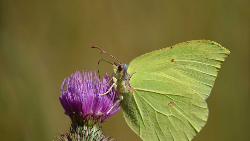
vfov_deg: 4.1
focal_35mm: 299
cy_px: 76
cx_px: 125
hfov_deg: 7.2
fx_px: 1982
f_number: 8
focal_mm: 190
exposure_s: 1/320
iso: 100
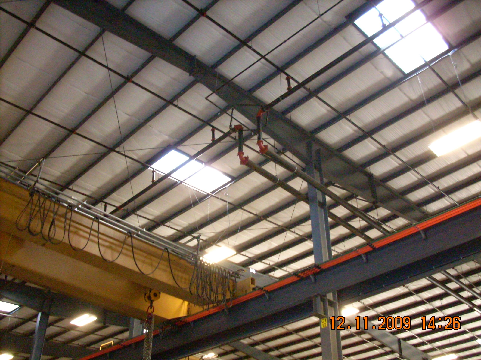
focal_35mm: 37
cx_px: 240
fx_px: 514
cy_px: 180
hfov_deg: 50.1
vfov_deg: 38.7
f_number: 2.8
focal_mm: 6.2
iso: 800
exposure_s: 1/60
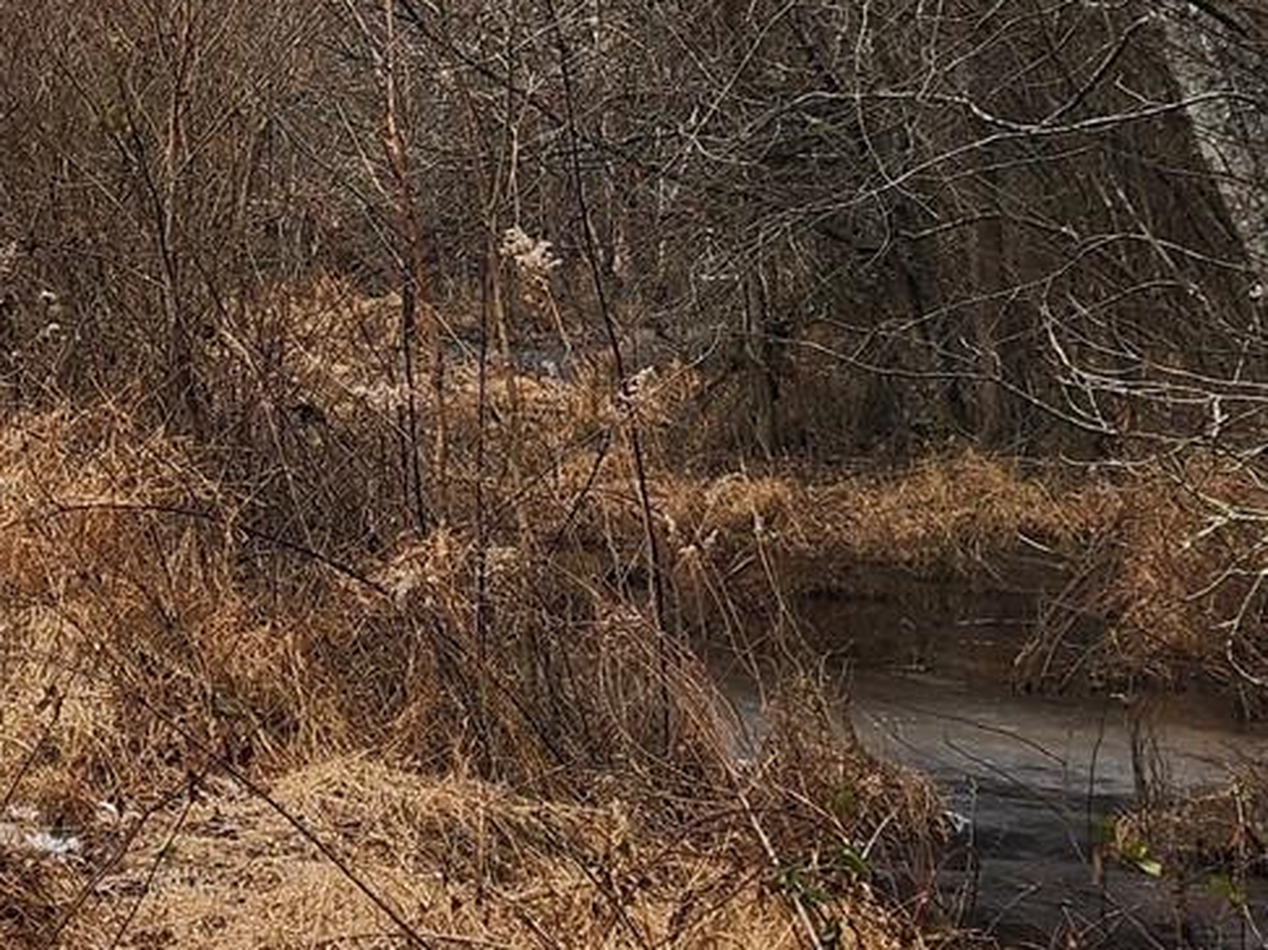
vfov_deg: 15.1
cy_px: 133
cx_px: -149
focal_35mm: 97
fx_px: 3551
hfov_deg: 19.4
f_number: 1.8
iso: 12
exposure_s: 1/461
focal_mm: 6.4
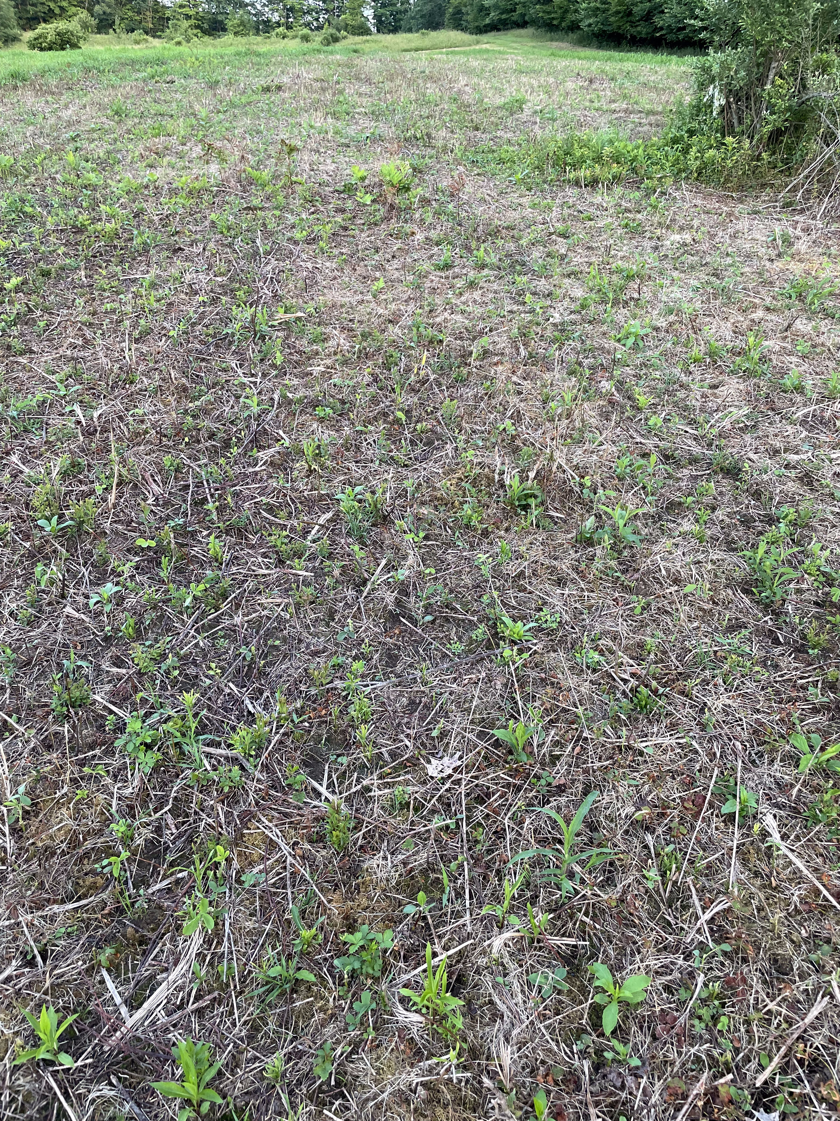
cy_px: 560
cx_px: 420
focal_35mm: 26
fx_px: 841
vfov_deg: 67.3
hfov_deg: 53.1
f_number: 1.6
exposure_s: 1/121
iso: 100
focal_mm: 4.2
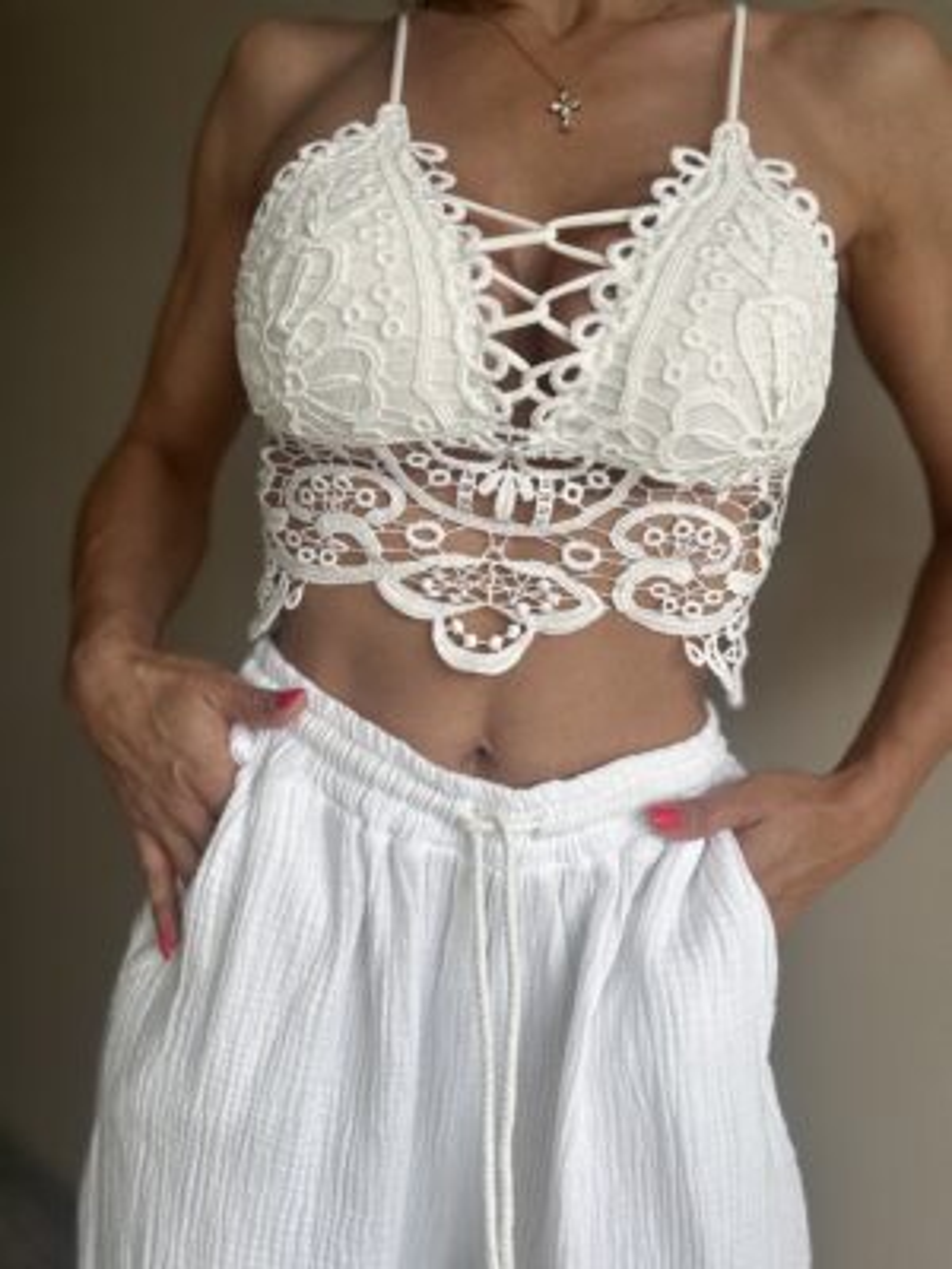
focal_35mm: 30
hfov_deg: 46.8
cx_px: 476
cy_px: 634
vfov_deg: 60.0
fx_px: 1100
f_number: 1.9
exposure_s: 1/121
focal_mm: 2.69
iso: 40
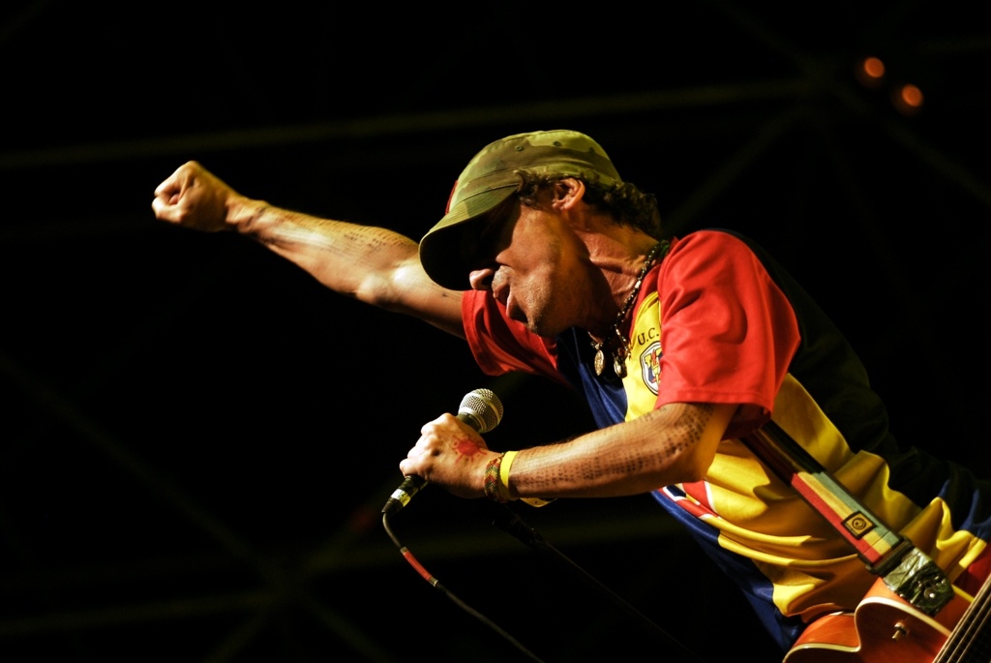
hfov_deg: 11.8
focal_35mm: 174
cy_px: 332
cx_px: 496
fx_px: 4795
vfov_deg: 7.9
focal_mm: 116
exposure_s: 1/50
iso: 400
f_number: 2.8
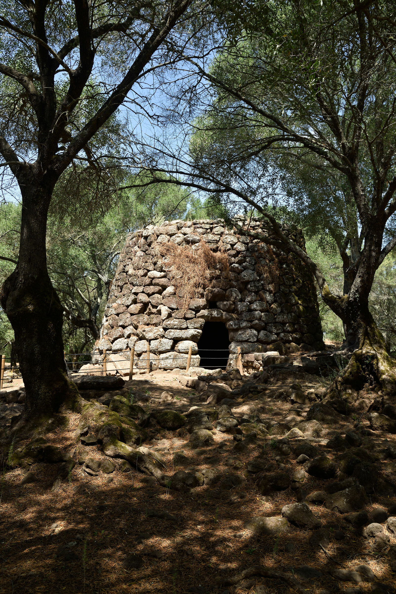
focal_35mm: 30
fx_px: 495
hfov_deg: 43.6
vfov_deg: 61.9
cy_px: 297
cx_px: 198
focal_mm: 30
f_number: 8
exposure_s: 1/160
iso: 200
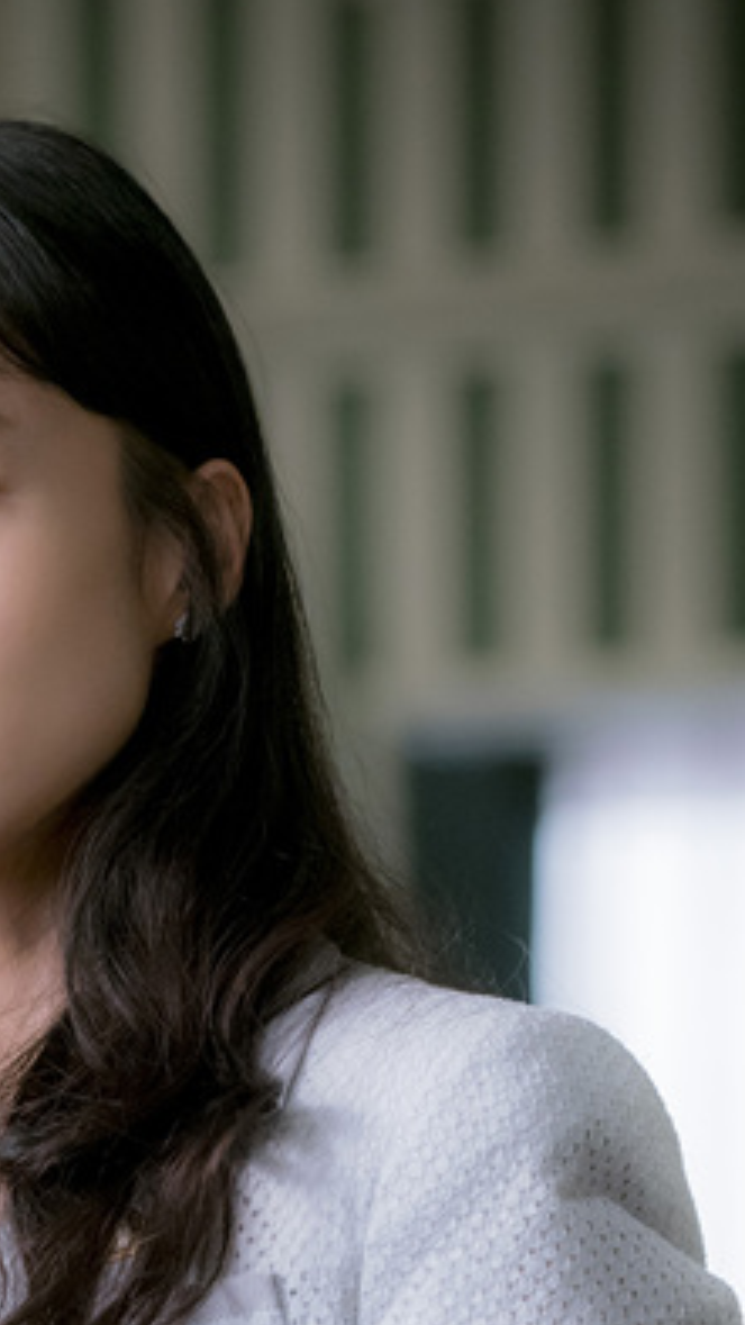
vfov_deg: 6.3
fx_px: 11978
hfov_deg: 3.6
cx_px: 47
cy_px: 1308
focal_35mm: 341
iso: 3200
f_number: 4
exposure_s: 1/100
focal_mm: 142
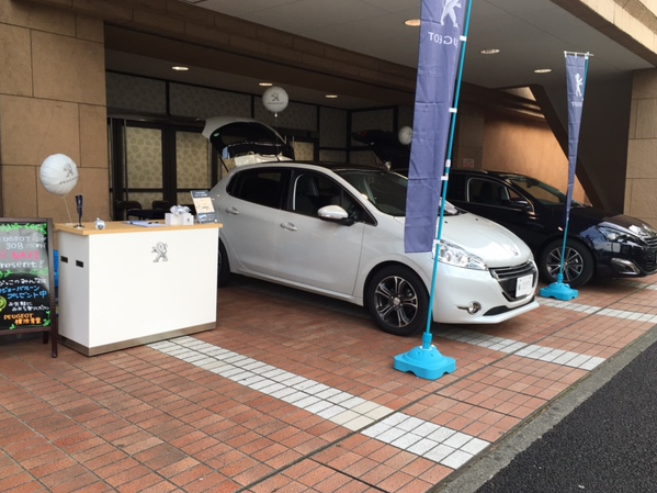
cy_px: 249
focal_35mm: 31
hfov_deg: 58.4
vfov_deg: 45.4
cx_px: 324
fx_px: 588
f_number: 2.2
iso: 40
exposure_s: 1/120
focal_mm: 4.15
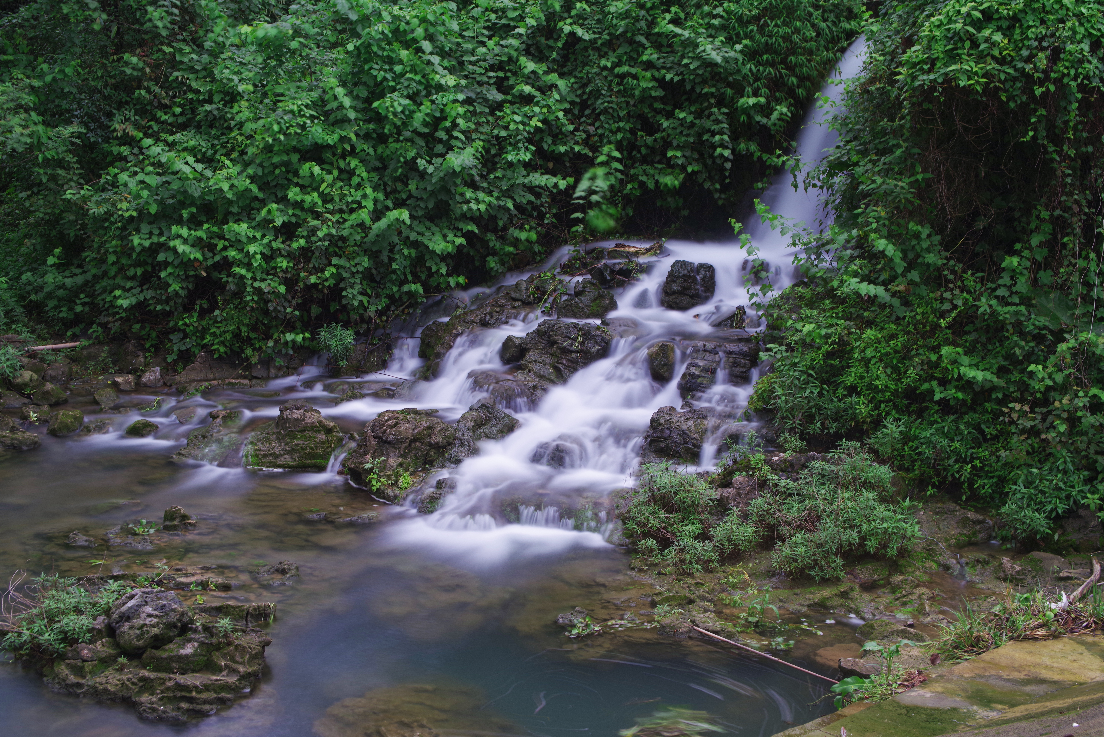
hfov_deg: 29.6
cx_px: 552
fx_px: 2086
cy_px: 368
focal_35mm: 68
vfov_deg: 20.0
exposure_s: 20
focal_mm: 68
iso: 100
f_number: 11
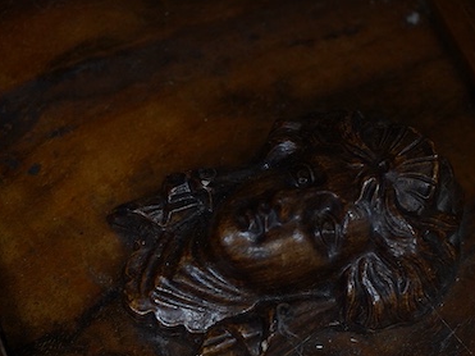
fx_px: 1440
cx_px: 292
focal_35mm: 105
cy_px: 239
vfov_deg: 14.1
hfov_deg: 18.7
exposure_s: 1/125
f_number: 3.5
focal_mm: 30
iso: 1250
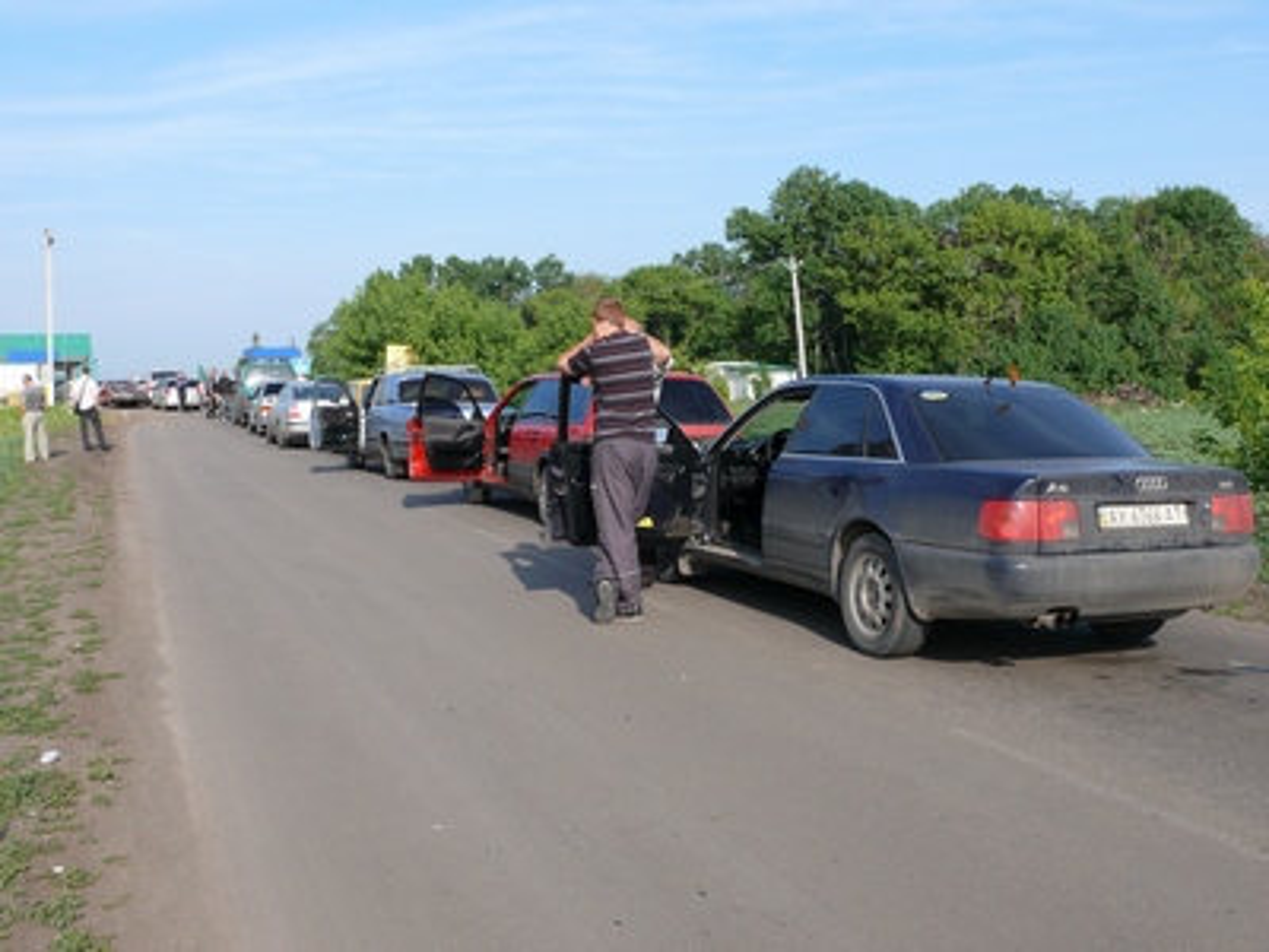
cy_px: 476
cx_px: 634
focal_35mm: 39
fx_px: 1430
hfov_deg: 47.9
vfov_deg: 36.8
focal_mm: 8.3
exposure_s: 1/320
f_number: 5.6
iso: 100
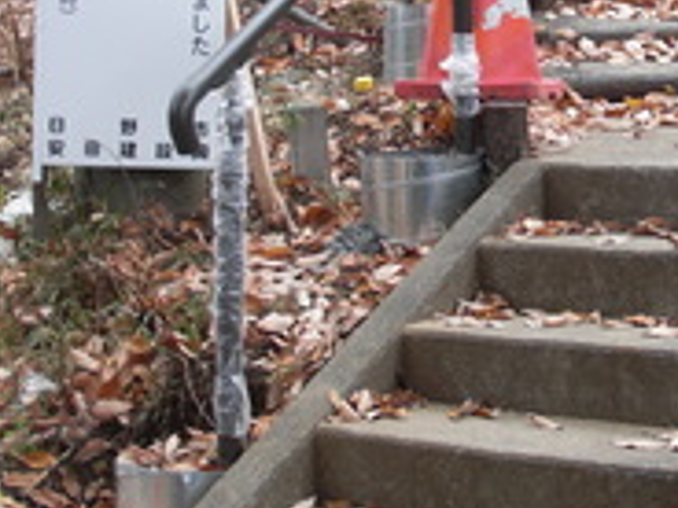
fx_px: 1919
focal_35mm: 98
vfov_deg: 14.9
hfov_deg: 19.7
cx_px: 593
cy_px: 46
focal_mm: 6.3
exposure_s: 1/80
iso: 50
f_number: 2.8
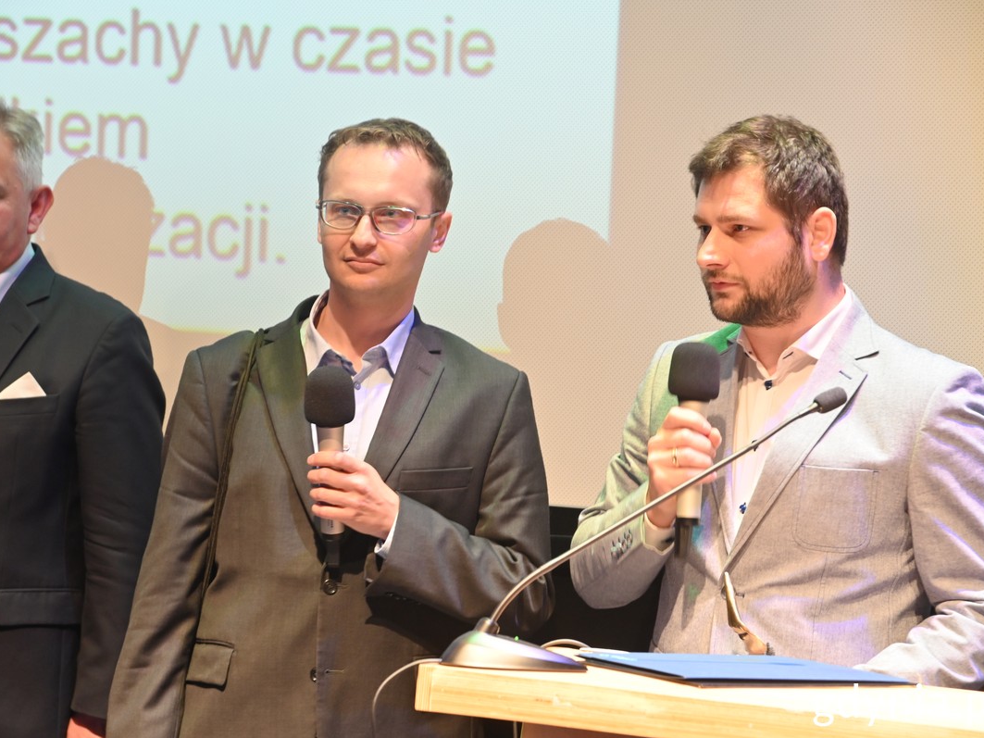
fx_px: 3240
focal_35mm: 114
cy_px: 369
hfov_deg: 17.3
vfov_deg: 13.0
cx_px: 461
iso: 800
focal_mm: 70
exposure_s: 1/13
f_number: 4.5
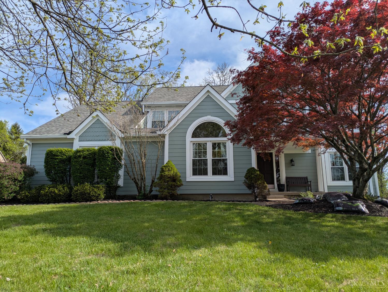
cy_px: 146
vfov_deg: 54.9
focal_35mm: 25
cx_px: 194
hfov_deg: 69.4
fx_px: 280
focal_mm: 5.43
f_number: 1.89
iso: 48
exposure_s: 1/1733
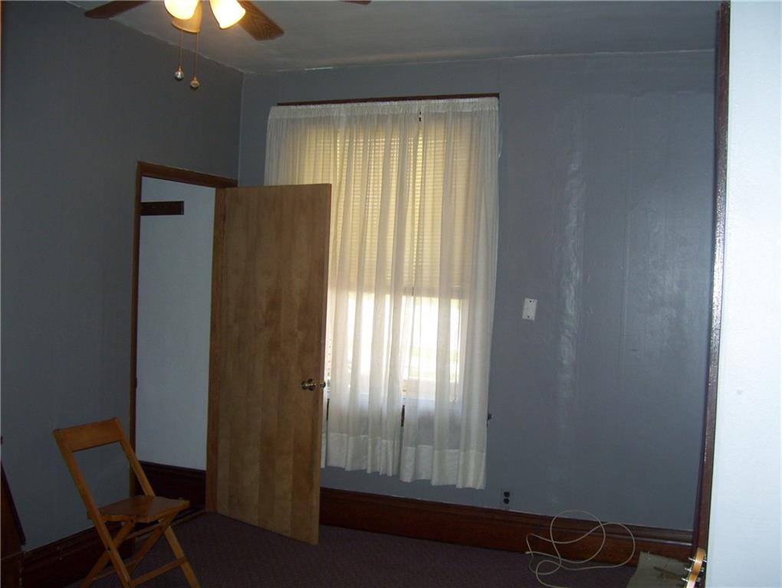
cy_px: 294
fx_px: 814
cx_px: 391
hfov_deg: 51.3
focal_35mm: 36
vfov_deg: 39.7
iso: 125
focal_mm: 6
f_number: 2.7
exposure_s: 1/60
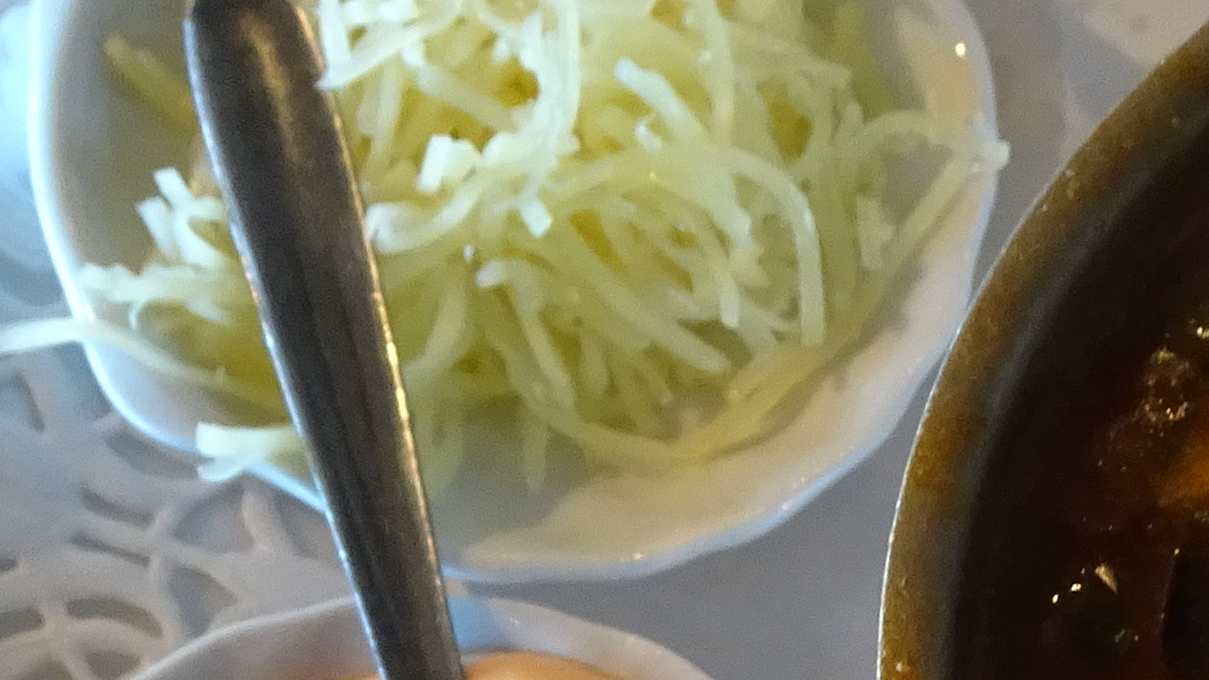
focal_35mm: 95
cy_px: 1181
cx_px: 1282
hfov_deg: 21.5
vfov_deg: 11.9
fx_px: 3045
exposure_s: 1/30
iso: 320
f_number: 3.5
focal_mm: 4.1
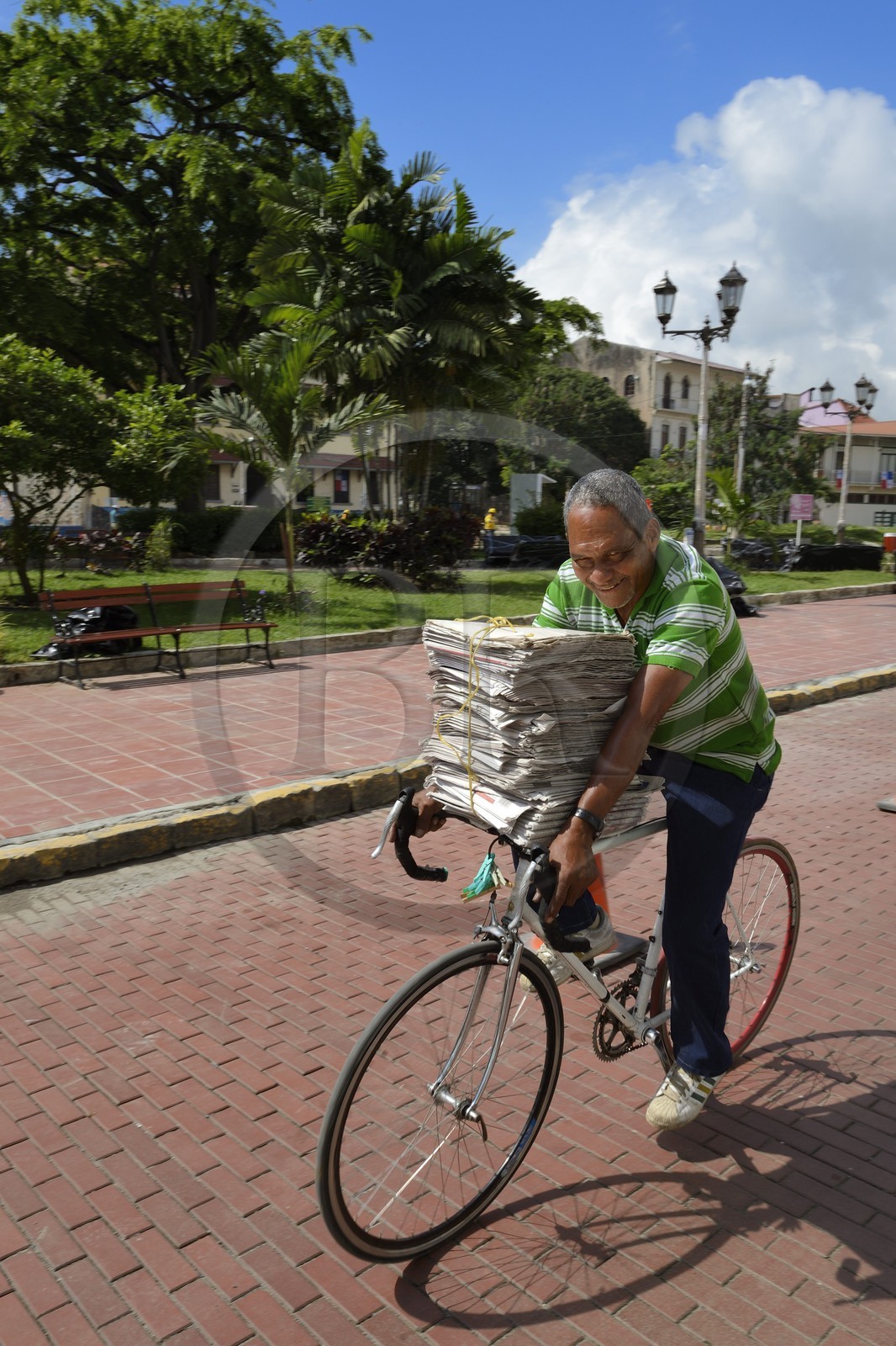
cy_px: 673
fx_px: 971
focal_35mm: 26
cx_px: 448
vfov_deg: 69.4
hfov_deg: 49.5
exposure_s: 1/250
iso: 200
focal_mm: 26
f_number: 14
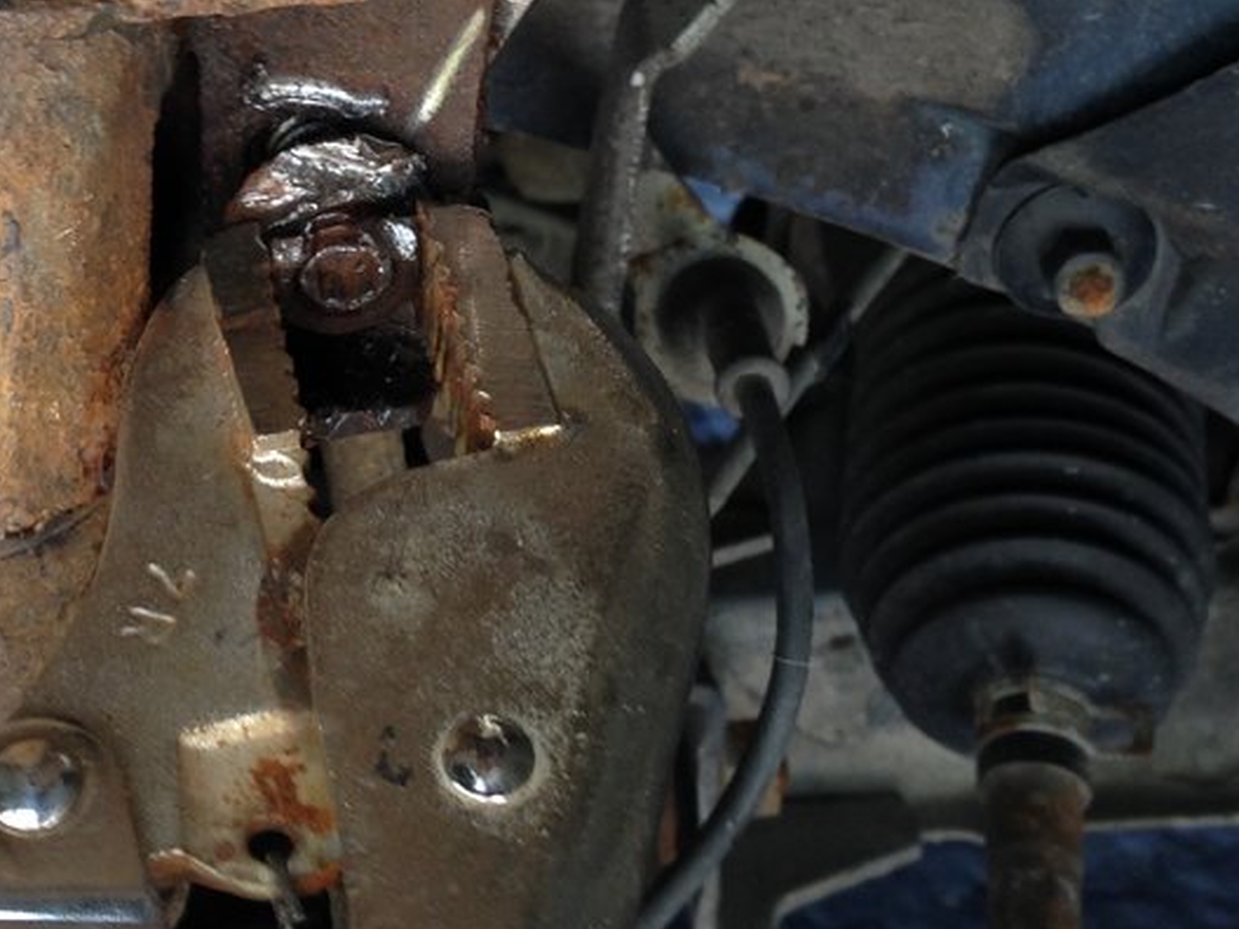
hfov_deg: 25.9
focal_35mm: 75
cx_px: 420
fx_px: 2684
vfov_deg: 19.4
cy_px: 190
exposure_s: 1/30
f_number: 2.4
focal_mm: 4.12
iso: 64
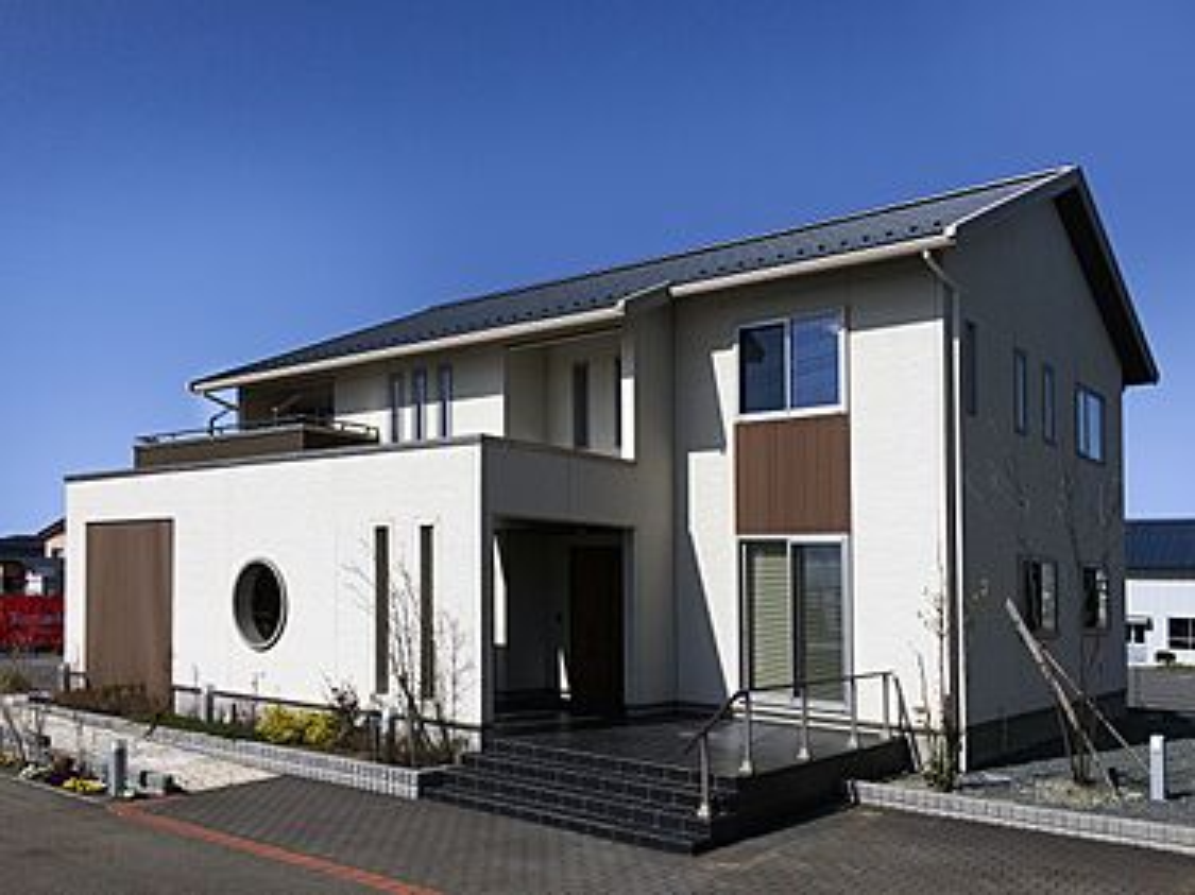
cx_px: 598
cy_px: 448
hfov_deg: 61.7
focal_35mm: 29
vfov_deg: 48.2
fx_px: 1001
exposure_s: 1/4566
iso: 32
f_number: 2.2
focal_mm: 4.15
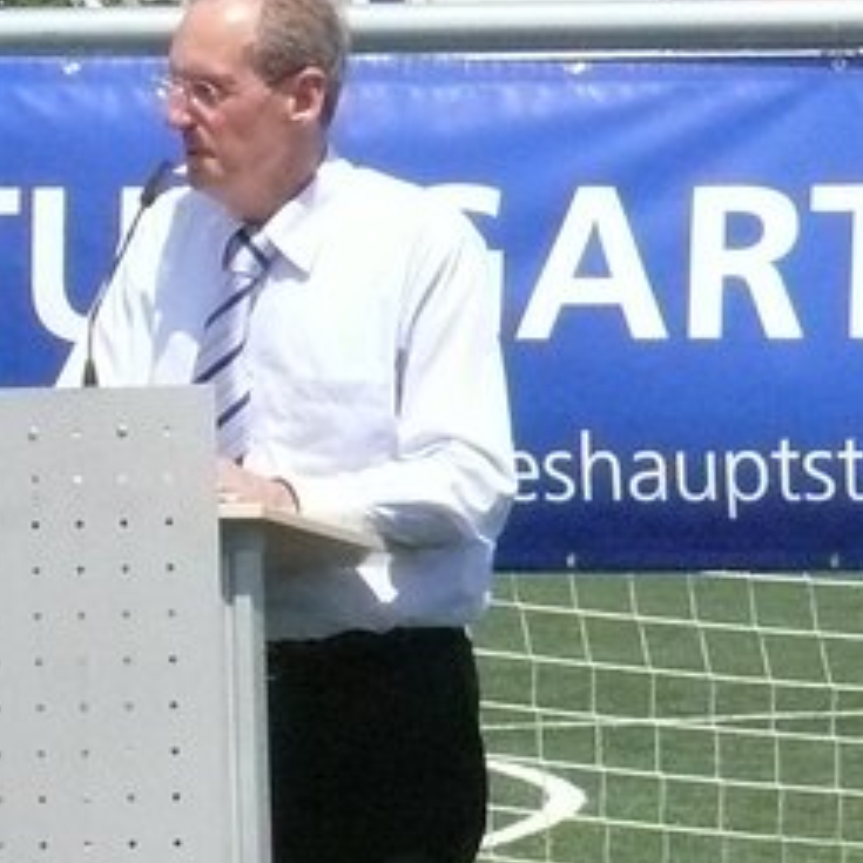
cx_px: 1198
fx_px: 7136
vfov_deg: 6.9
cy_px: 240
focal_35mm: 253
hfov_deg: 6.8
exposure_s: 1/800
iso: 400
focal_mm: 11.8
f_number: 9
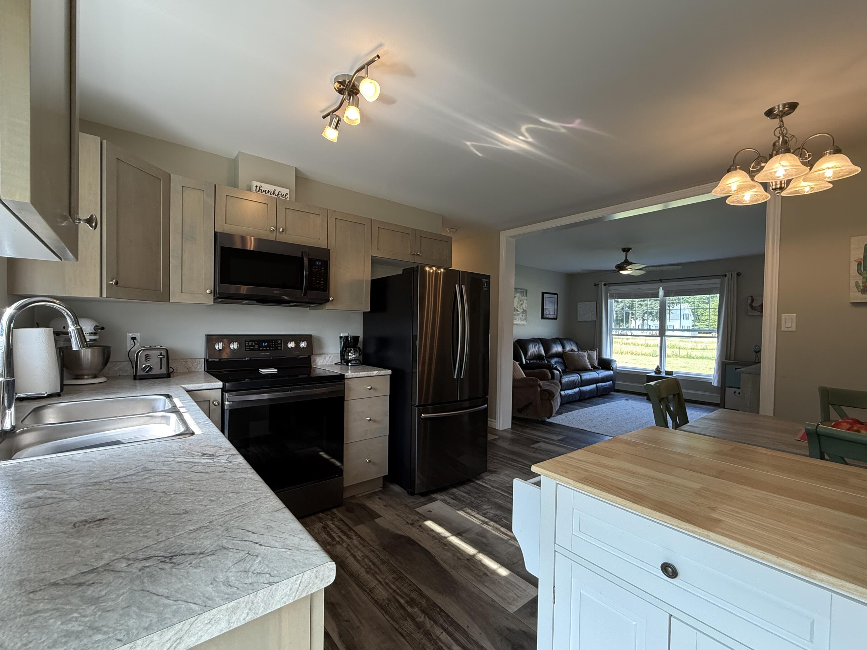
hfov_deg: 98.1
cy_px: 332
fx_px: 376
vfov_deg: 81.7
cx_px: 411
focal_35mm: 15
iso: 200
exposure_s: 1/120
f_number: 2.2
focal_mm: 2.22
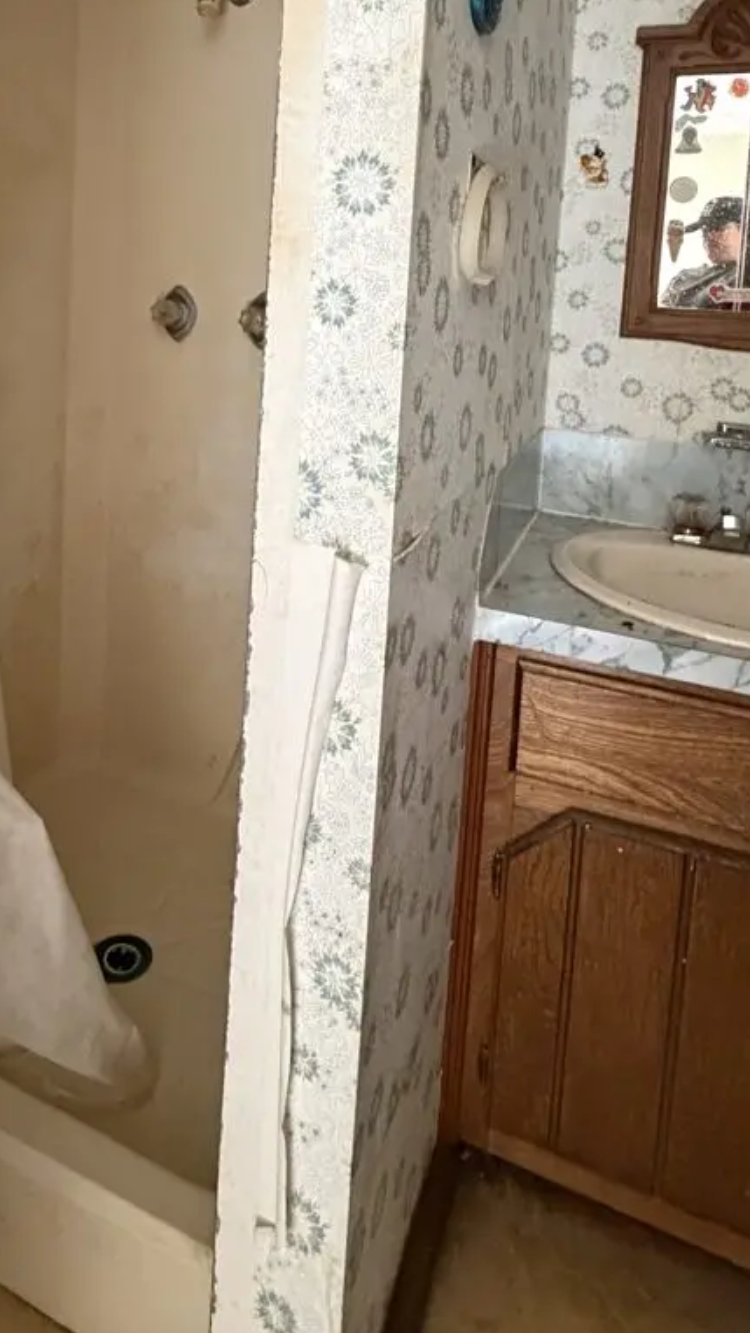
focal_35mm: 24
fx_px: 849
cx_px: 281
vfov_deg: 71.9
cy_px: 358
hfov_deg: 47.2
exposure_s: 1/60
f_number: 2.2
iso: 800
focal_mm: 2.22
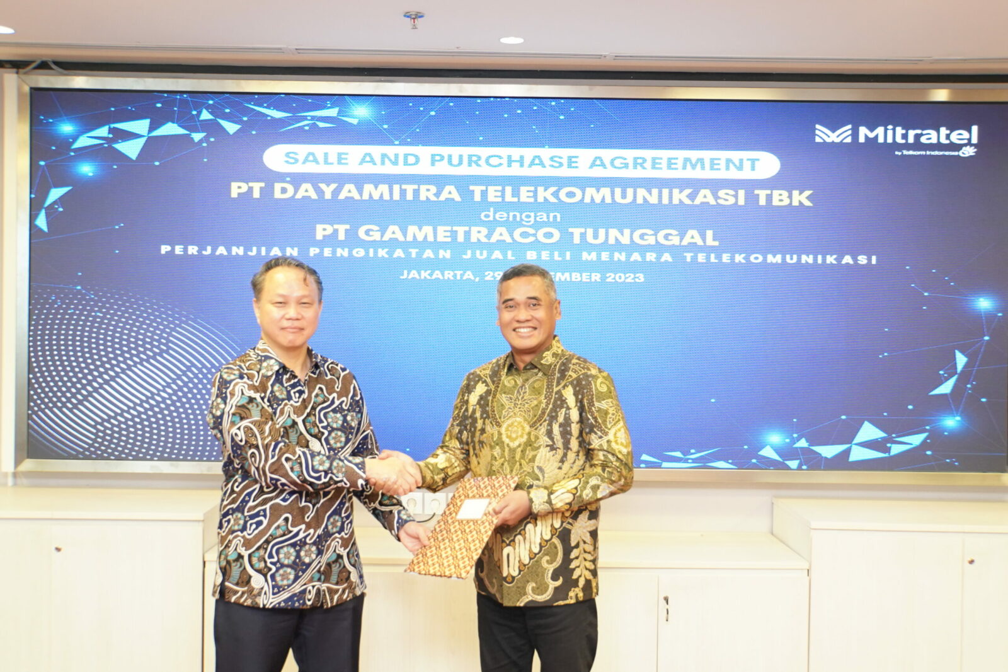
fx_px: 1120
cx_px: 504
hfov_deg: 48.5
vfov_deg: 33.4
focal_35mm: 40
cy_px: 336
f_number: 4
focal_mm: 27
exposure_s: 1/100
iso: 1600
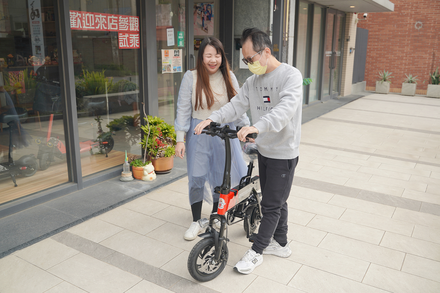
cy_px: 146
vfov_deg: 41.1
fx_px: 391
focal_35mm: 32
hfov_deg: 58.7
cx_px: 220
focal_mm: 32
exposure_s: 1/160
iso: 125
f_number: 4
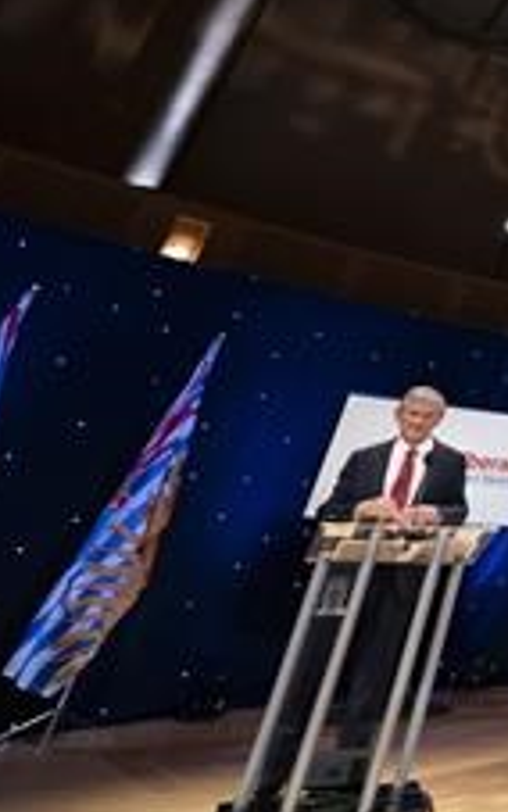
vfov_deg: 51.8
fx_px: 775
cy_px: 163
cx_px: 1080
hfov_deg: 17.9
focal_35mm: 35
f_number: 2.8
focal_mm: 12
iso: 2000
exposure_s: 1/400
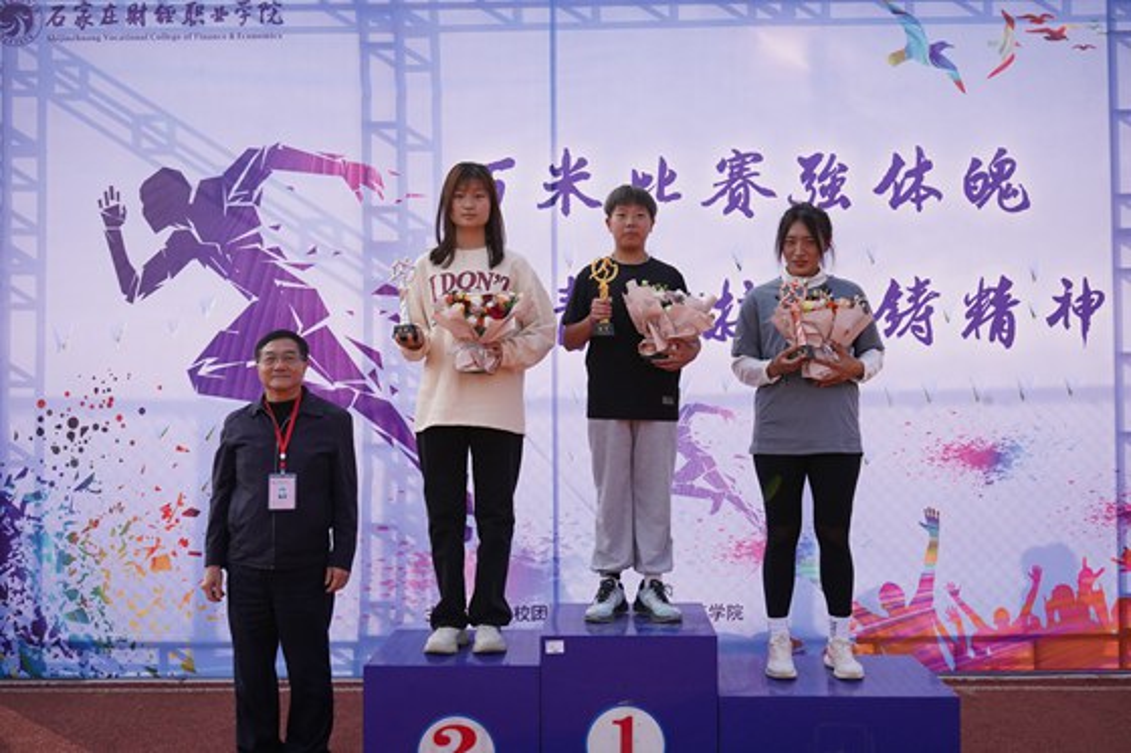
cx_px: 566
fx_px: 1099
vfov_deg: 37.8
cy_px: 376
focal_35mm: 35
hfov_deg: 54.4
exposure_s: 1/2000
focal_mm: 35
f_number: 8
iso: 2500
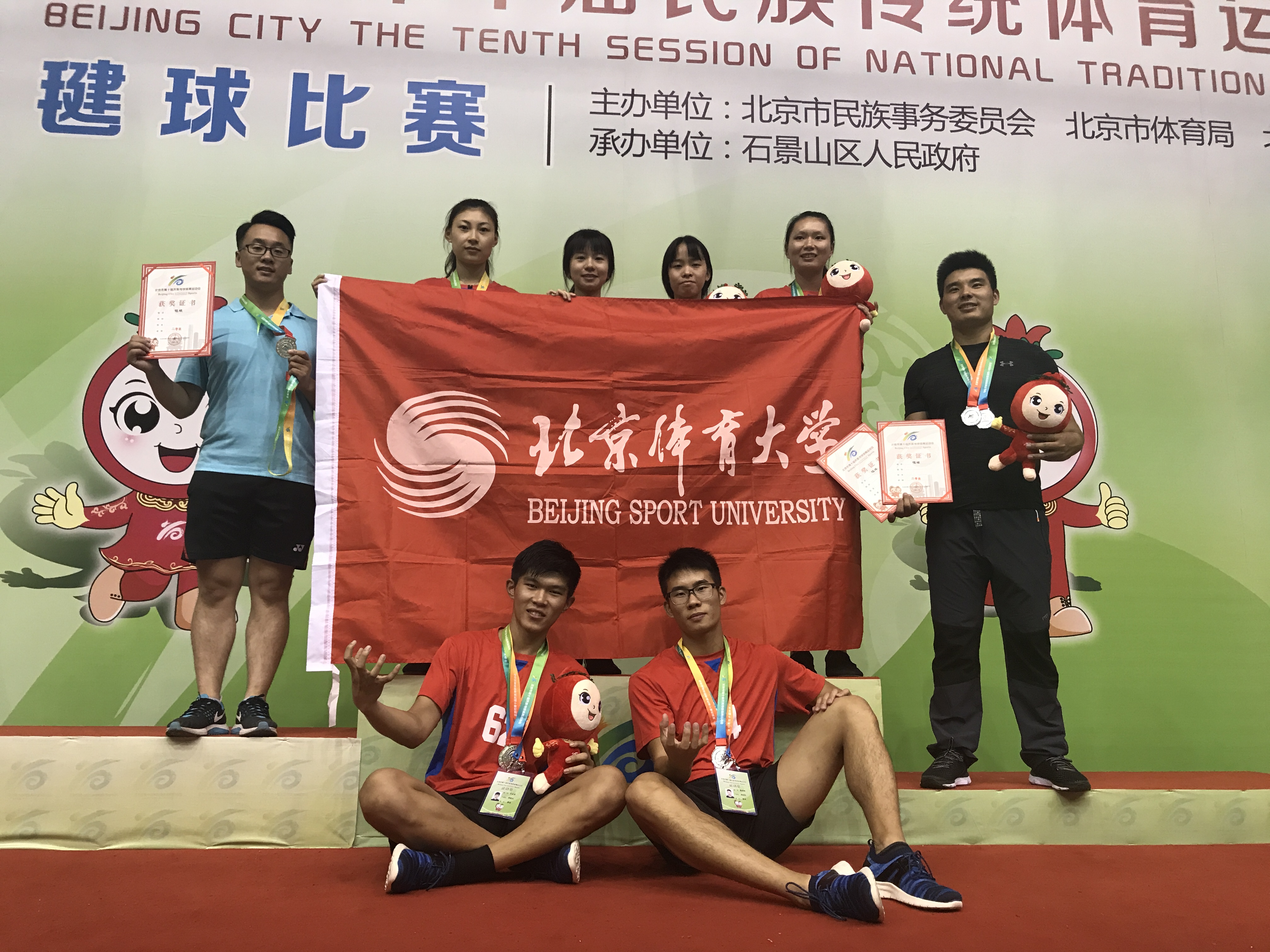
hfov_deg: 63.4
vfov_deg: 49.7
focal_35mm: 28
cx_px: 635
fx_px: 1027
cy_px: 476
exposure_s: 1/25
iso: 40
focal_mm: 3.99
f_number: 1.8
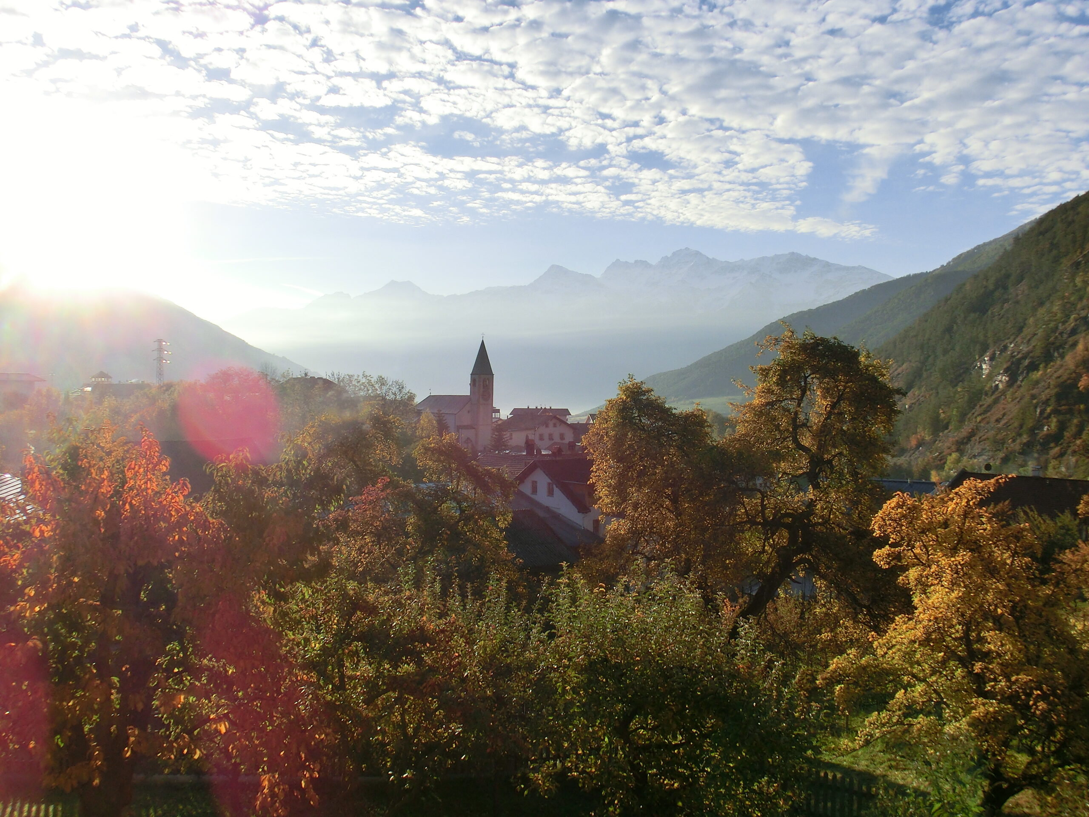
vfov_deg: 38.7
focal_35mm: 37
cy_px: 408
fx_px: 1164
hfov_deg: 50.1
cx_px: 544
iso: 100
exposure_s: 1/200
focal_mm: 6.61
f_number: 9.9
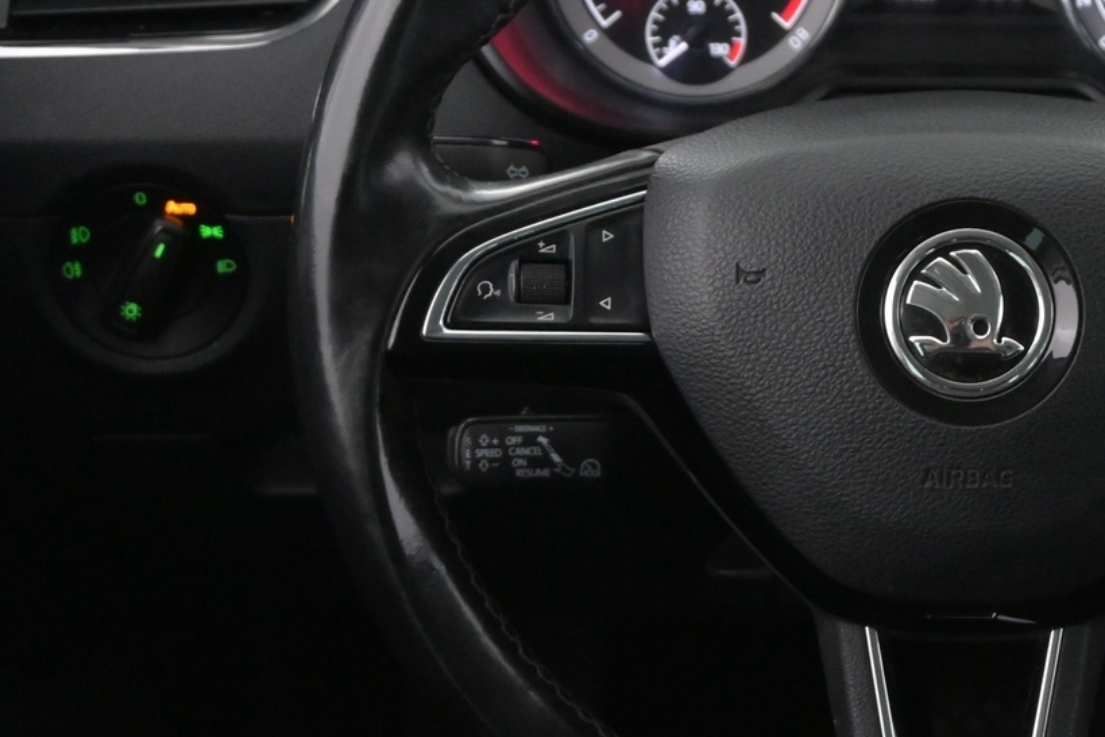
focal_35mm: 93
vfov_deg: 14.6
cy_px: 333
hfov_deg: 21.4
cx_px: 962
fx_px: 2870
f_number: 5
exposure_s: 1/50
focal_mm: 31.5
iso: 4000
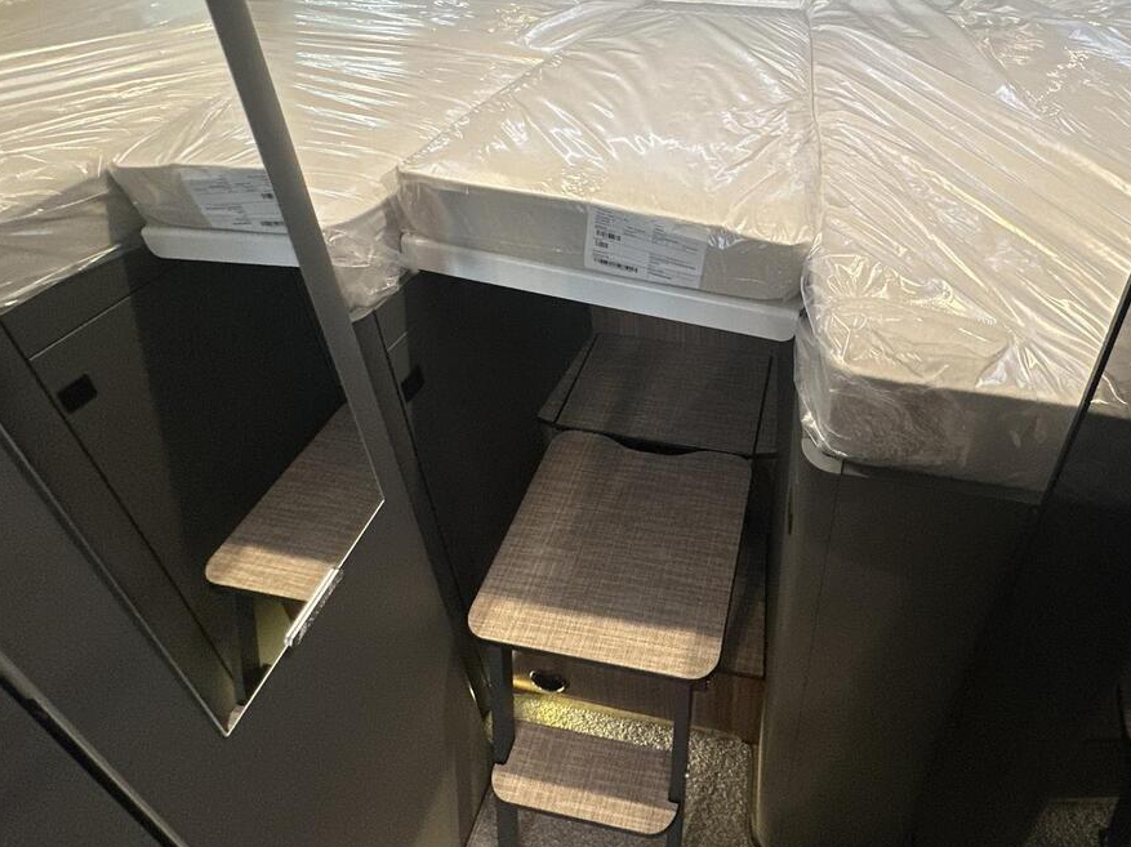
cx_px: 727
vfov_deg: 56.2
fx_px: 751
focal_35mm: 23
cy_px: 219
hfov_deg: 72.3
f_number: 2.2
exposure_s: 1/50
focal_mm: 2.22
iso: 400
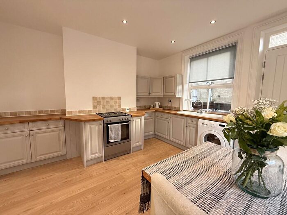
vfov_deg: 85.7
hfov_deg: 102.1
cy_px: 108
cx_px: 144
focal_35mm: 14
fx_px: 116
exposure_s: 1/99
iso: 160
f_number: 2.2
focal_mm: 2.22
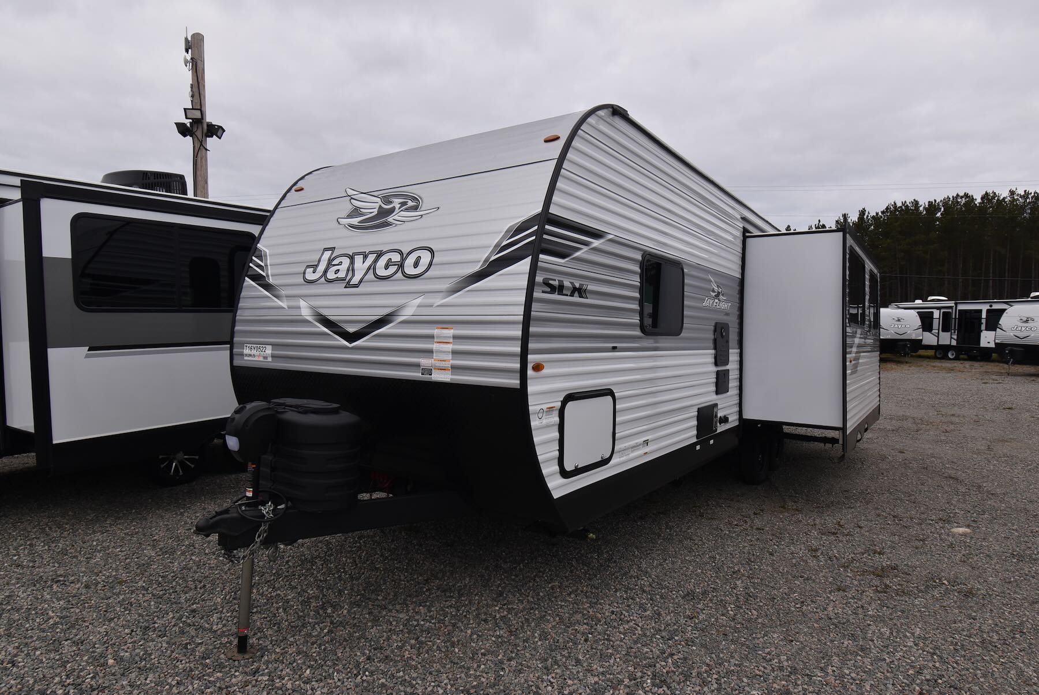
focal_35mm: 21
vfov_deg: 59.6
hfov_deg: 81.1
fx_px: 607
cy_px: 348
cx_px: 520
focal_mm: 14
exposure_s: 1/250
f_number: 8
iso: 250
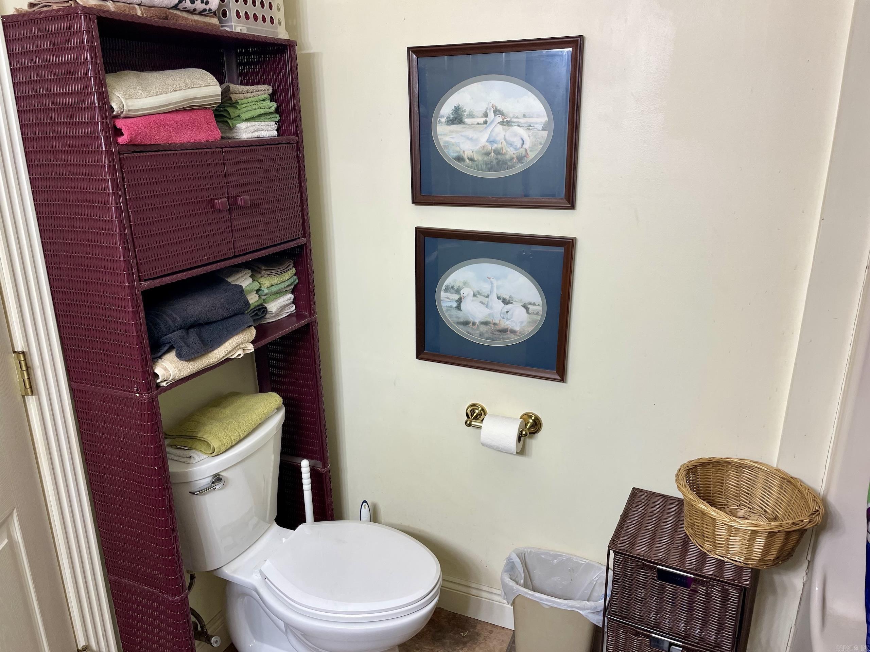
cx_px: 435
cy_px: 326
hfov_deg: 67.3
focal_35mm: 26
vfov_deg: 53.1
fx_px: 653
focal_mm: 4.2
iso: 64
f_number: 1.6
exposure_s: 1/60
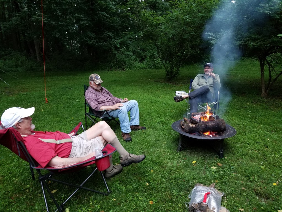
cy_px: 106
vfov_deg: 53.1
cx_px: 141
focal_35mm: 26
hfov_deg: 67.3
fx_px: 212
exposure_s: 1/13
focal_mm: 4.2
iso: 200
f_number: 1.7
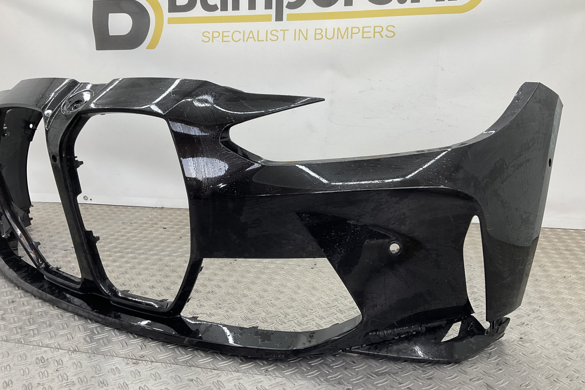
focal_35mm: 31
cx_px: 294
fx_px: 504
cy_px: 187
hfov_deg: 60.3
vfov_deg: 42.3
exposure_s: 1/120
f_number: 1.8
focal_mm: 3
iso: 25
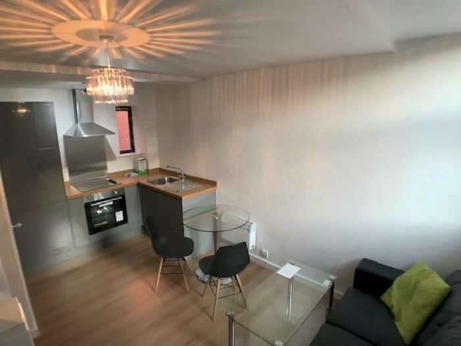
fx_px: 373
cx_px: 230
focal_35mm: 28
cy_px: 173
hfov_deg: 63.4
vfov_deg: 49.7
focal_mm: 3.99
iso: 40
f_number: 1.8
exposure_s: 1/25
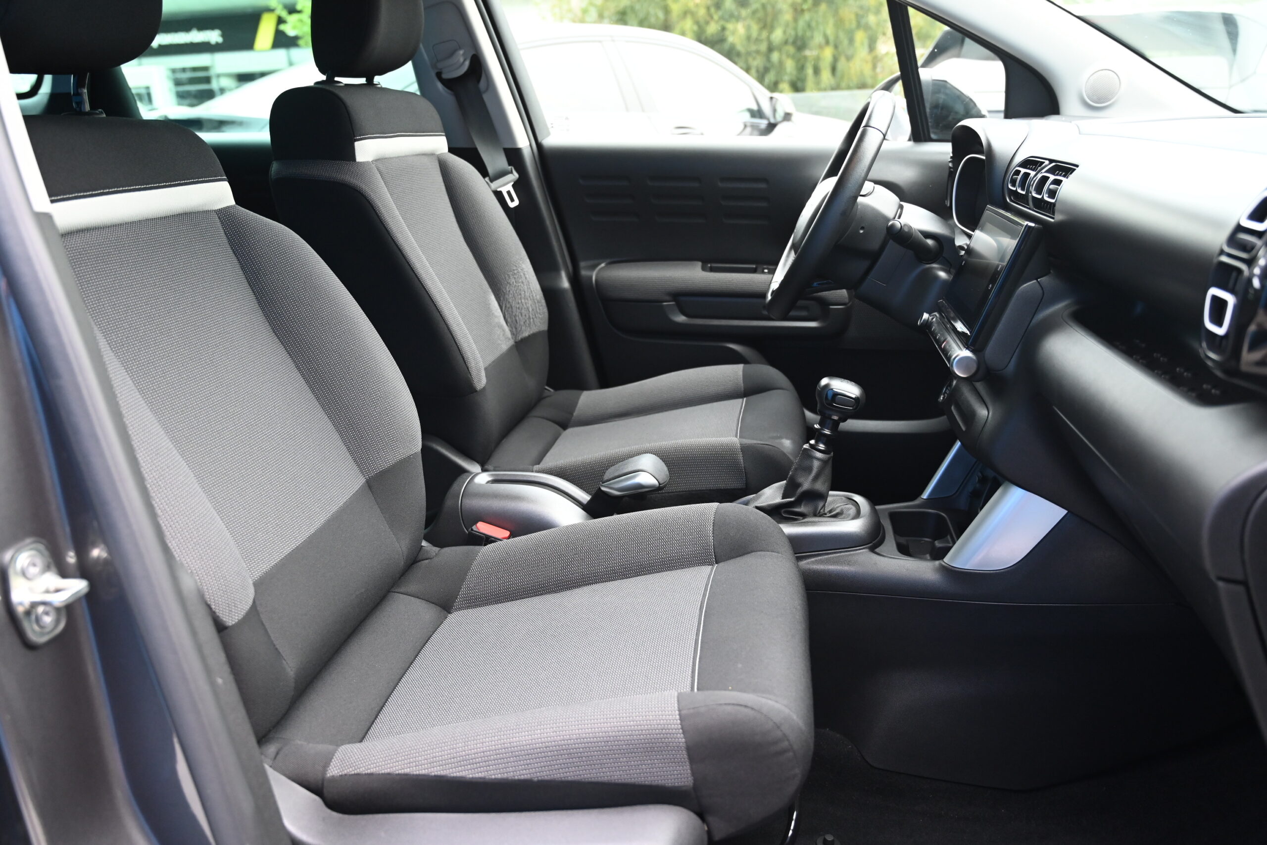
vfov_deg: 43.6
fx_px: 1056
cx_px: 634
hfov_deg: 61.9
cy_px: 422
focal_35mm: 30
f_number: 4
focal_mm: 30
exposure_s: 1/125
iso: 1800
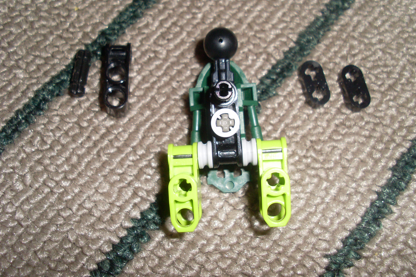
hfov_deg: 48.5
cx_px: 209
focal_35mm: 40
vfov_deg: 33.4
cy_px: 129
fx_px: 462
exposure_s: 1/45
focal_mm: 6.3
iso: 100
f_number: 7.7
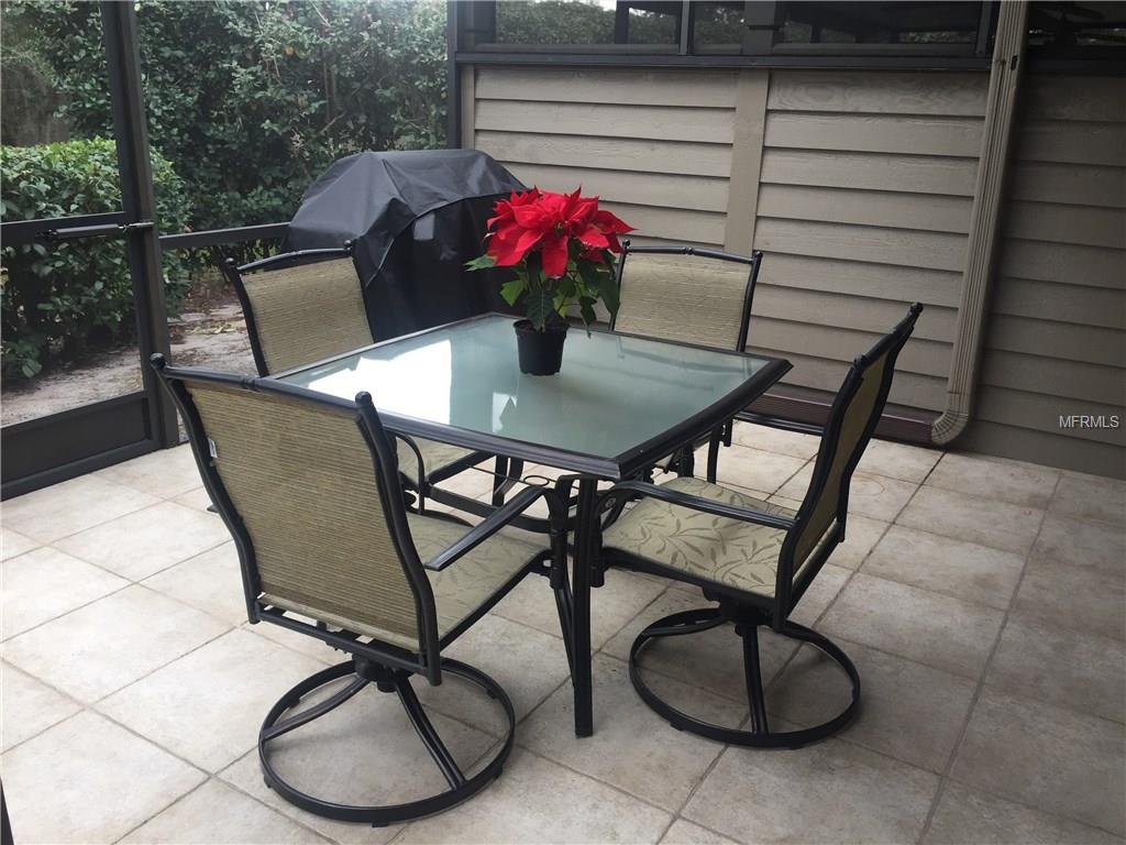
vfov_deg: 48.2
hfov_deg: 61.7
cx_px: 563
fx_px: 943
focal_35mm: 29
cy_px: 422
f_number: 2.2
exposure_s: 1/120
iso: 40
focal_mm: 4.15
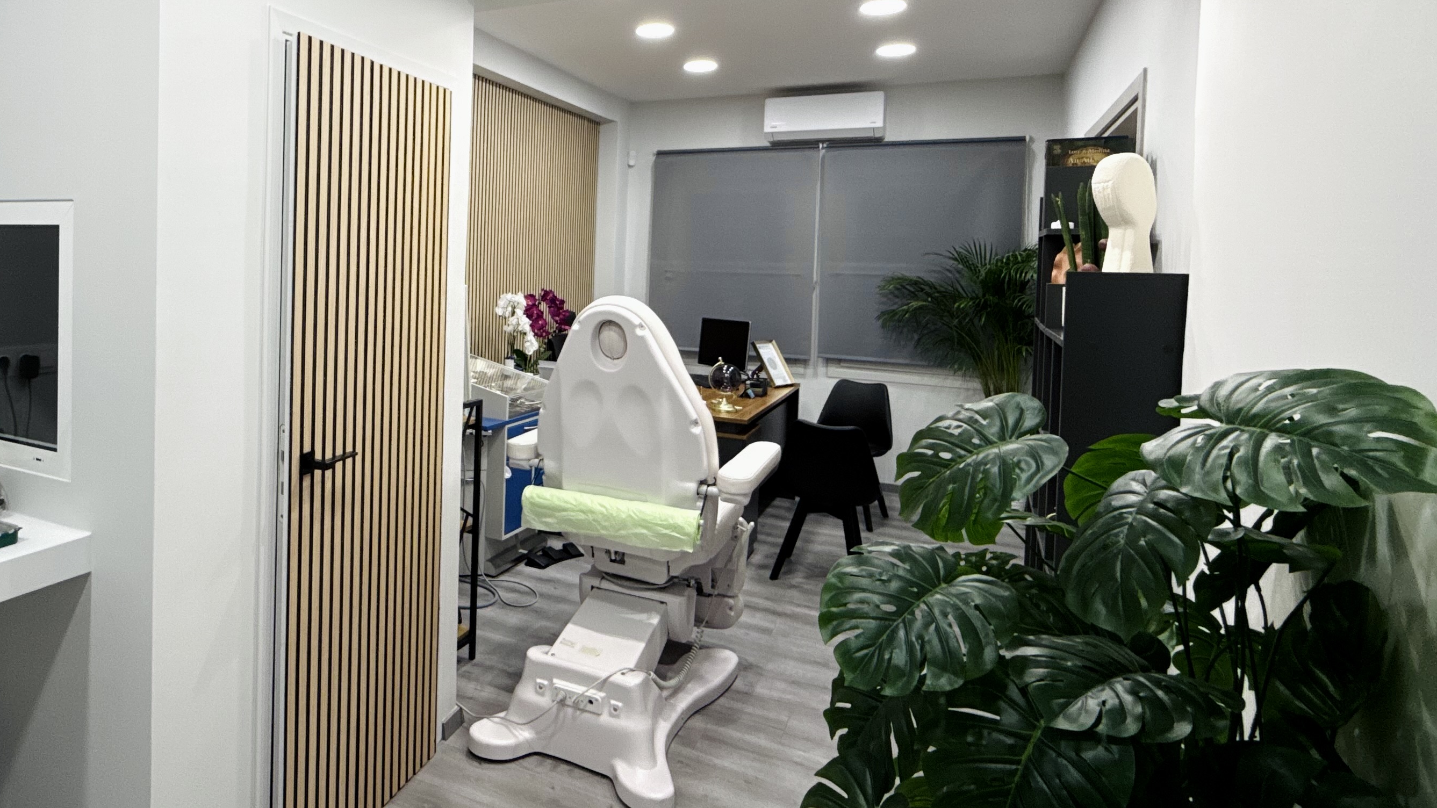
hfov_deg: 76.0
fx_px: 876
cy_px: 284
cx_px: 468
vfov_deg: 48.8
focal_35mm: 23
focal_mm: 2.22
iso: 160
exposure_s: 1/100
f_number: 2.2
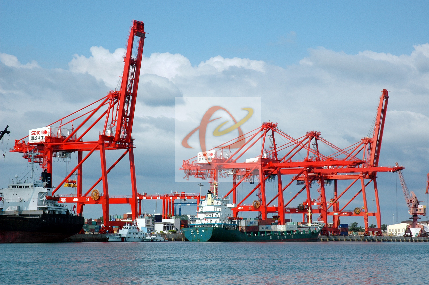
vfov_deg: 16.2
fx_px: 1000
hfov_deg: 24.2
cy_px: 142
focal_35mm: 84
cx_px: 214
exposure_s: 1/400
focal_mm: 56
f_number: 11
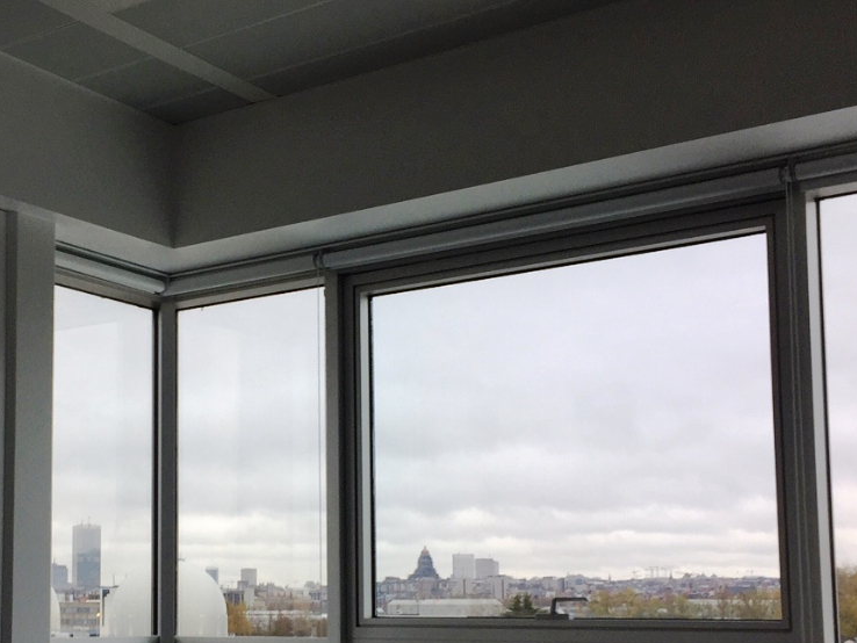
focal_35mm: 55
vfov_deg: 26.3
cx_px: 269
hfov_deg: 34.5
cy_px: 461
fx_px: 1362
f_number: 2.2
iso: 32
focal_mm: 4.15
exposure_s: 1/50
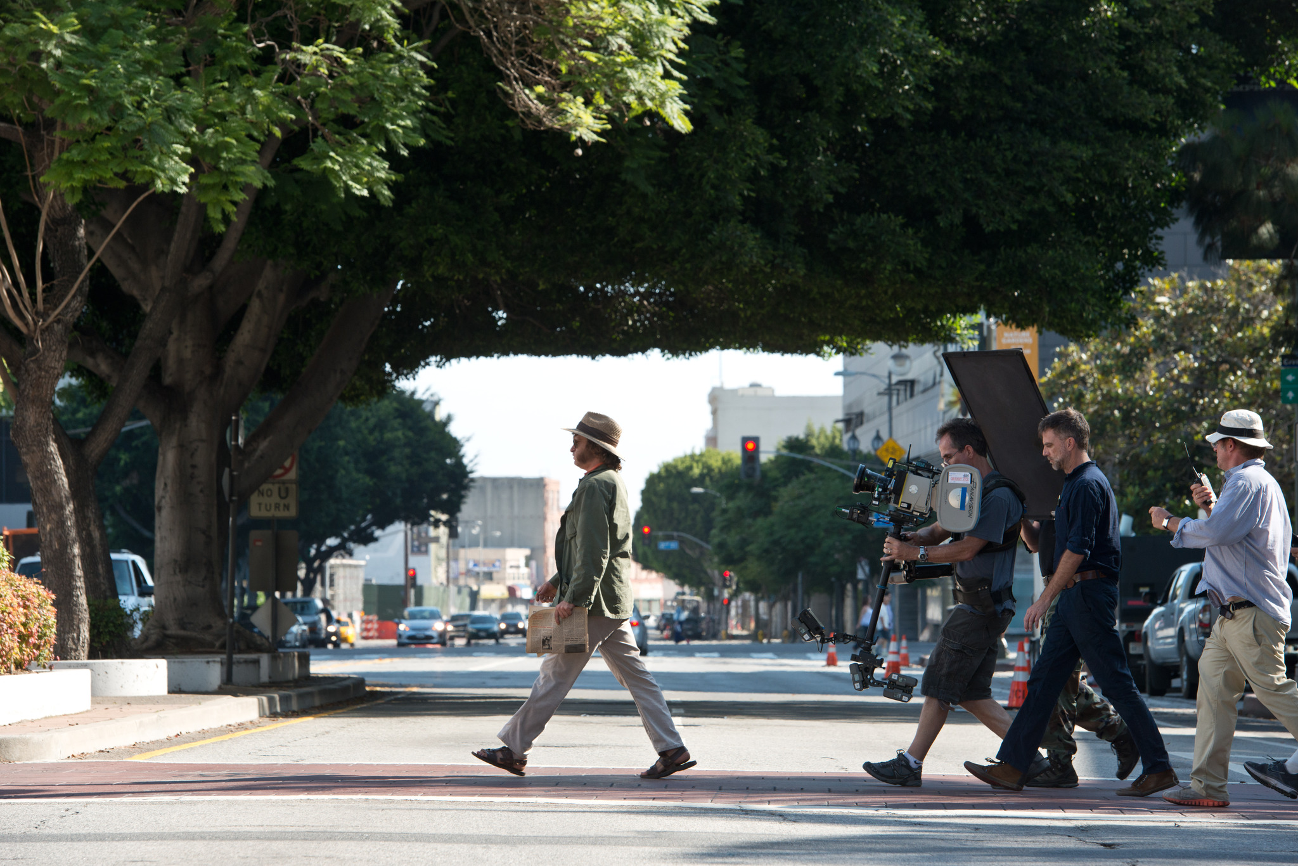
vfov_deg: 9.2
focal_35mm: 150
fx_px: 5409
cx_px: 649
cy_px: 433
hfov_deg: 13.7
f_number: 9
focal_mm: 150
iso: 400
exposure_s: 1/400
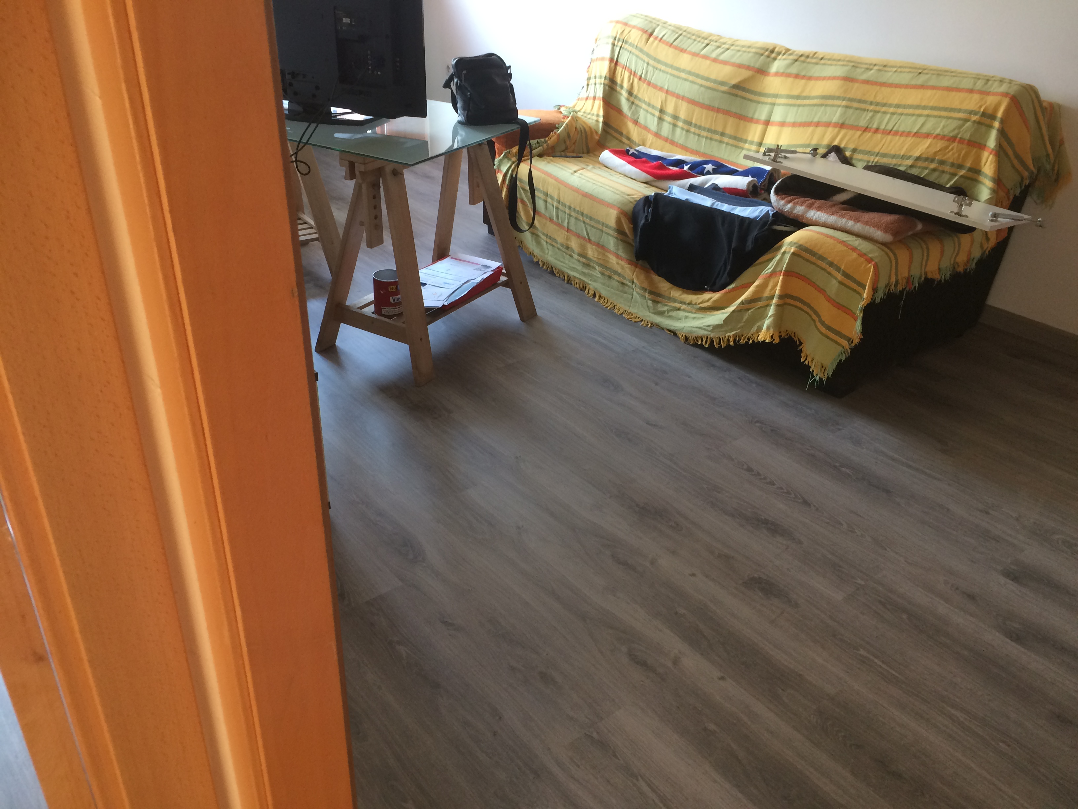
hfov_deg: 61.7
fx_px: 903
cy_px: 404
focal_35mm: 29
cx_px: 539
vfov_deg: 48.2
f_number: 2.2
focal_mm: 4.15
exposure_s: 1/33
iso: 125
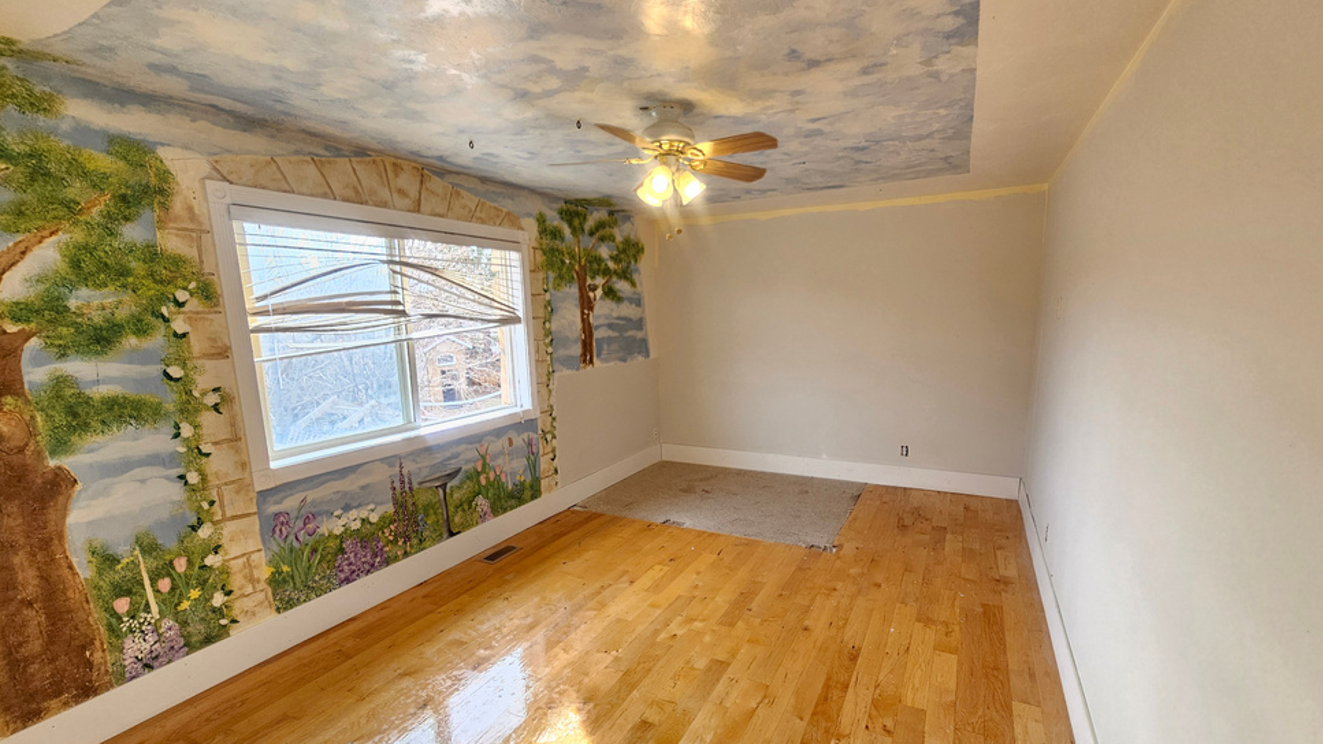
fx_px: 526
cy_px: 403
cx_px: 679
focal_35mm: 15
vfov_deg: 70.4
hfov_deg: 103.0
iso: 50
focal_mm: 2.2
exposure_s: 1/50
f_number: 2.2
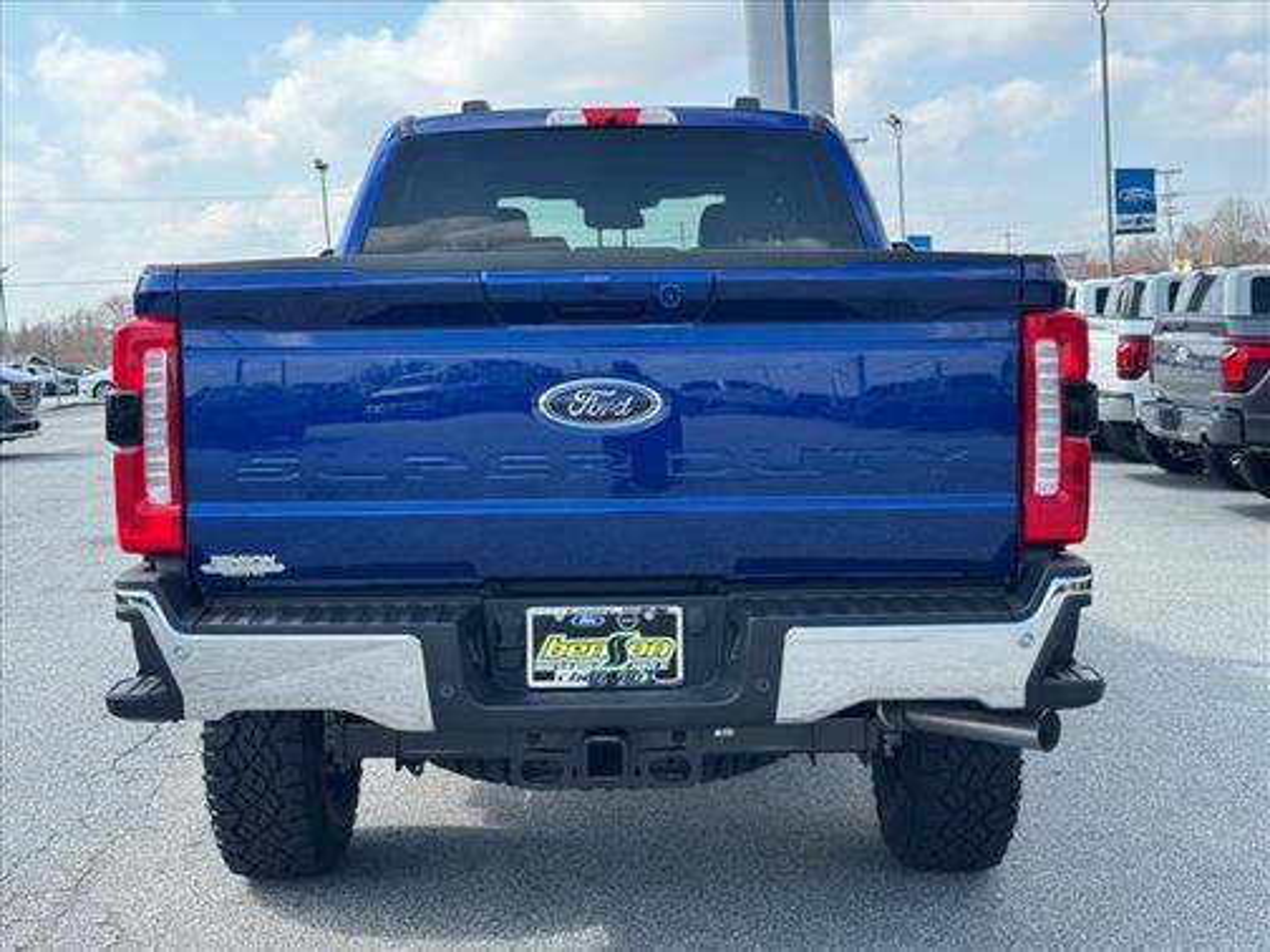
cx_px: 635
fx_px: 1761
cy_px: 476
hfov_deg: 39.7
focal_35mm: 48
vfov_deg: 30.3
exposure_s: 1/1059
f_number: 1.78
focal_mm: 6.76
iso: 64
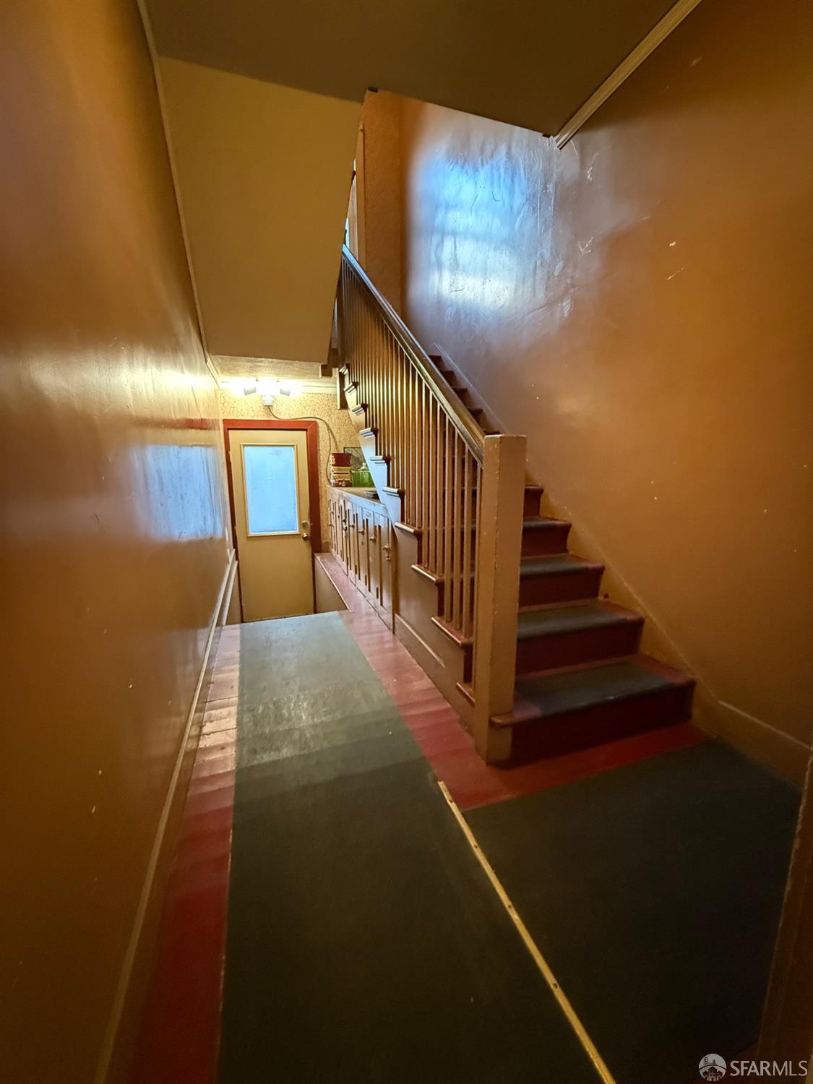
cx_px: 406
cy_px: 542
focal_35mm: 14
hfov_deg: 85.7
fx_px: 438
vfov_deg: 102.1
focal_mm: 2.22
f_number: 2.2
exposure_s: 1/60
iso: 1250
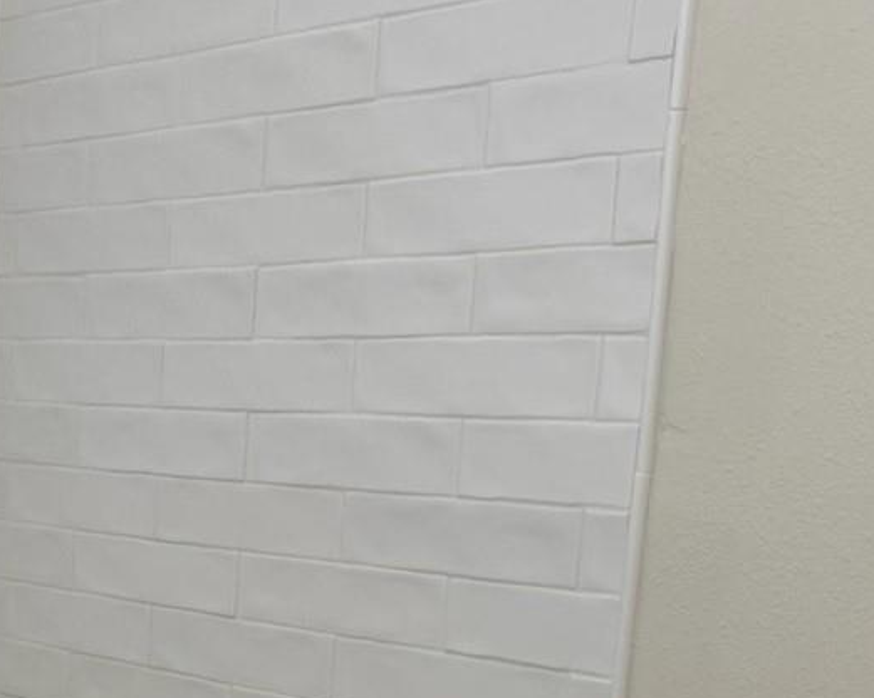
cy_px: 789
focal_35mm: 72
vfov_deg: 20.2
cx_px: 59
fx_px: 1861
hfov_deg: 25.5
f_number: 1.78
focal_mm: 6.76
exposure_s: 1/120
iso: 160
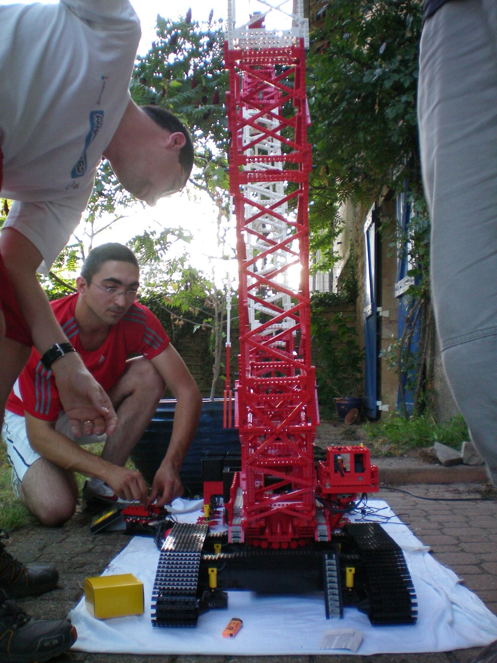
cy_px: 332
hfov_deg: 37.7
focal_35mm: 38
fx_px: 727
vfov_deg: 49.0
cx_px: 248
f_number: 3.1
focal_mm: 6.3
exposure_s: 1/50
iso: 100
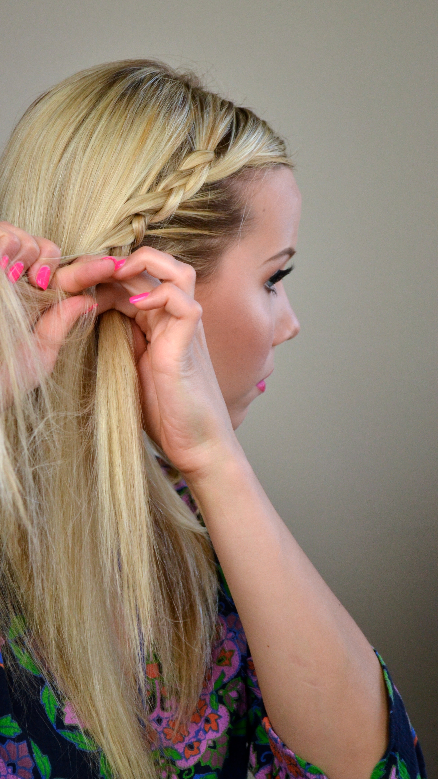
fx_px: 1693
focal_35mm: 82
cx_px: 158
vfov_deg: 25.9
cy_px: 373
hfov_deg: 14.7
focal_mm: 48
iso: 800
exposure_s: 1/320
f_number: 5.6
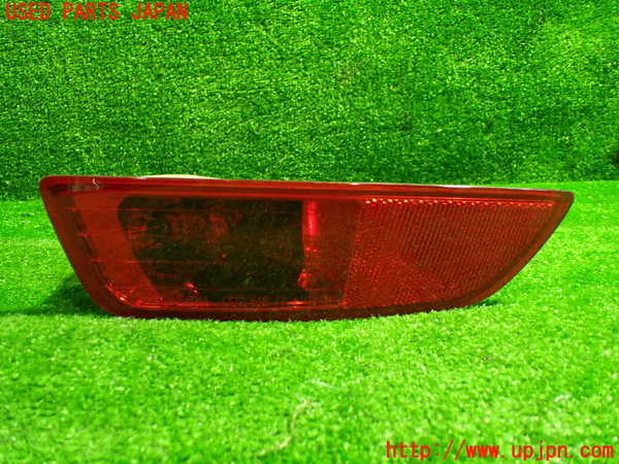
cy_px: 232
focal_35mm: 30
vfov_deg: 46.8
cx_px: 310
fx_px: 536
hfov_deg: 60.0
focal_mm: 5.4
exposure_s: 1/40
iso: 800
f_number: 2.3
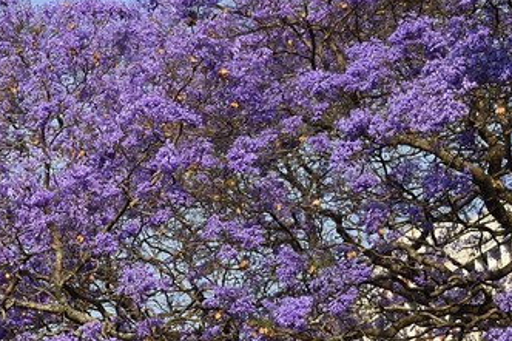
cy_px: 532
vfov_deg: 8.2
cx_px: -621
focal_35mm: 164
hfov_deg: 11.0
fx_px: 2331
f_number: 10
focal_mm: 34
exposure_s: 1/250
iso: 200
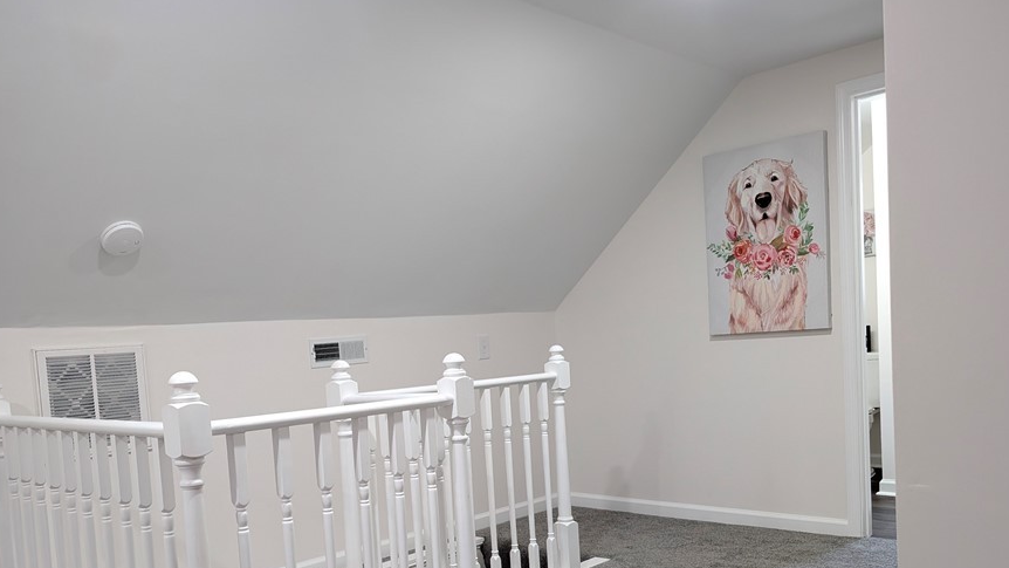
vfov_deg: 37.0
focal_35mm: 31
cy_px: 417
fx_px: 829
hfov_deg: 62.5
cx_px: 450
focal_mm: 6.9
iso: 396
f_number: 1.68
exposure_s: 1/120
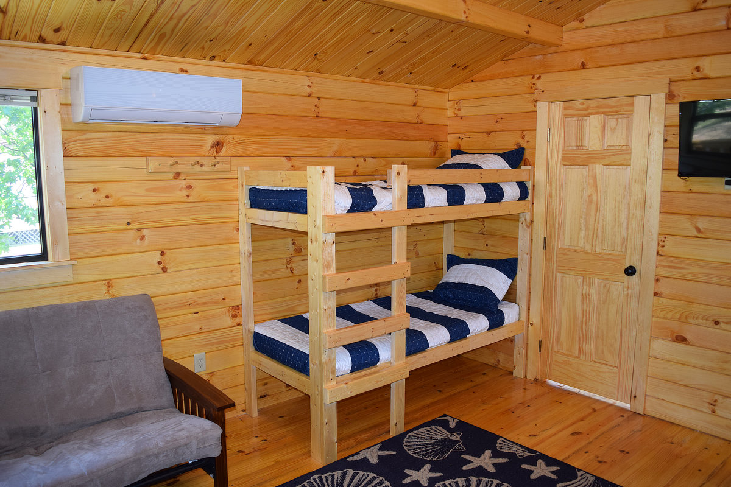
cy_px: 244
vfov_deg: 47.9
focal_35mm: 27
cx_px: 366
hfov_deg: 67.4
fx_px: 548
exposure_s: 1/80
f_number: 4.5
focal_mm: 18
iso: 800
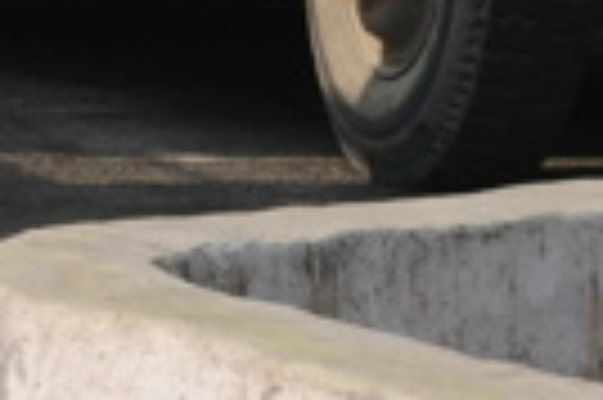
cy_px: -836
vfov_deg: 3.3
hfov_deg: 5.1
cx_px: -576
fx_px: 6705
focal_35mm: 401
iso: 200
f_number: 9
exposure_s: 1/320
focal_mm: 35
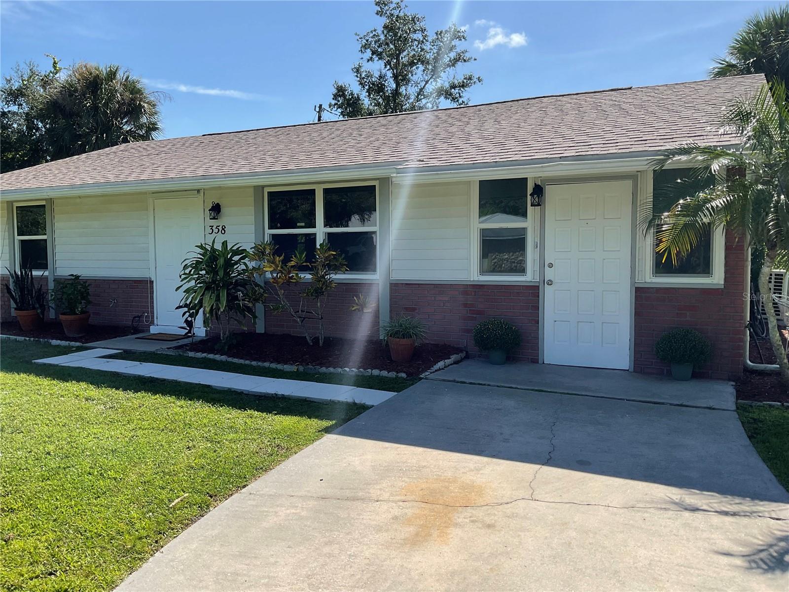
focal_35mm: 29
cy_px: 296
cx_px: 394
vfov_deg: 48.2
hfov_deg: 61.7
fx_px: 661
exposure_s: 1/1912
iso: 16
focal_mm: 3
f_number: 1.8
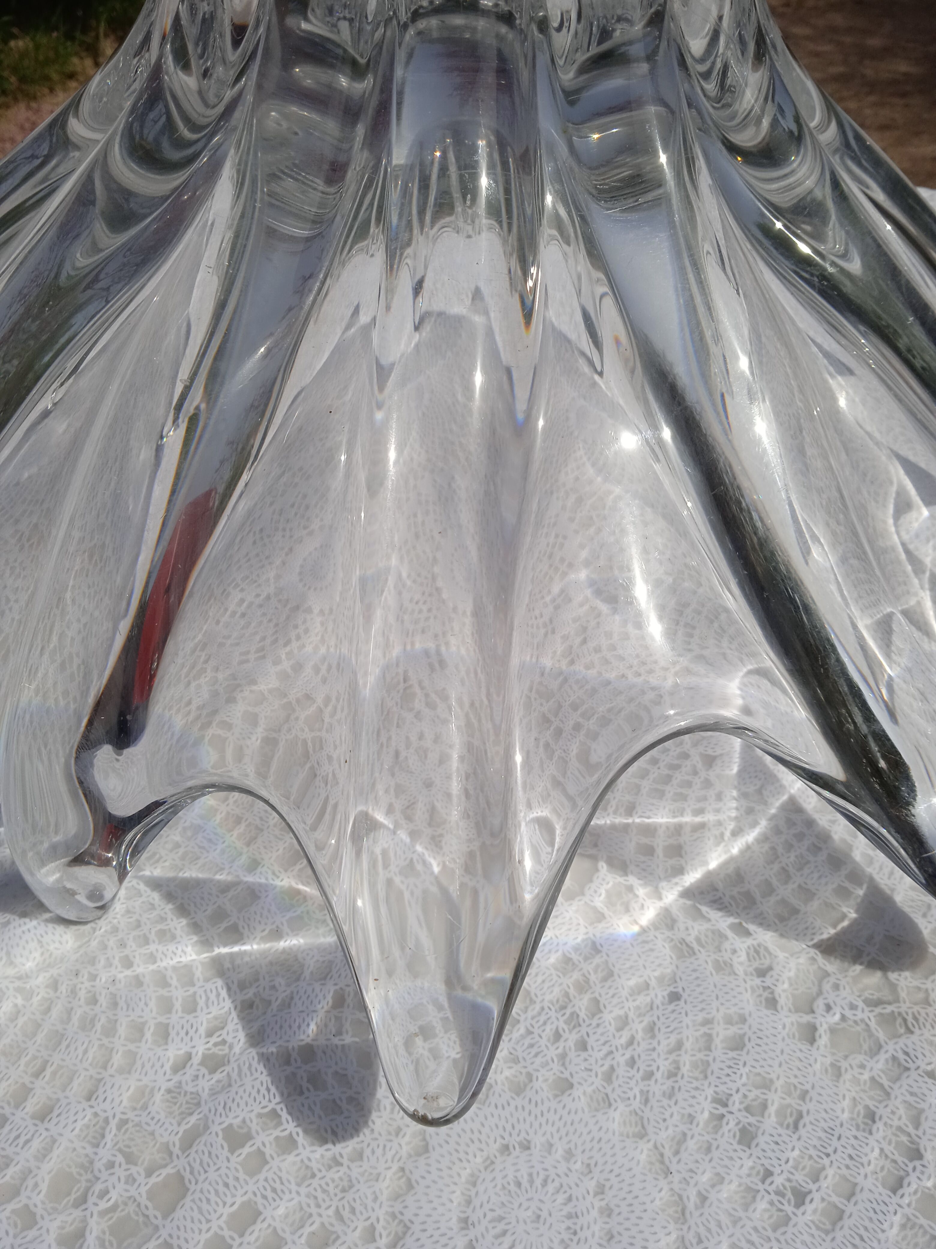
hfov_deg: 49.7
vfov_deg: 63.4
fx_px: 1009
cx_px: 468
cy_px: 624
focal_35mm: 28
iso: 112
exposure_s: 1/3215
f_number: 2.2
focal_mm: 3.43
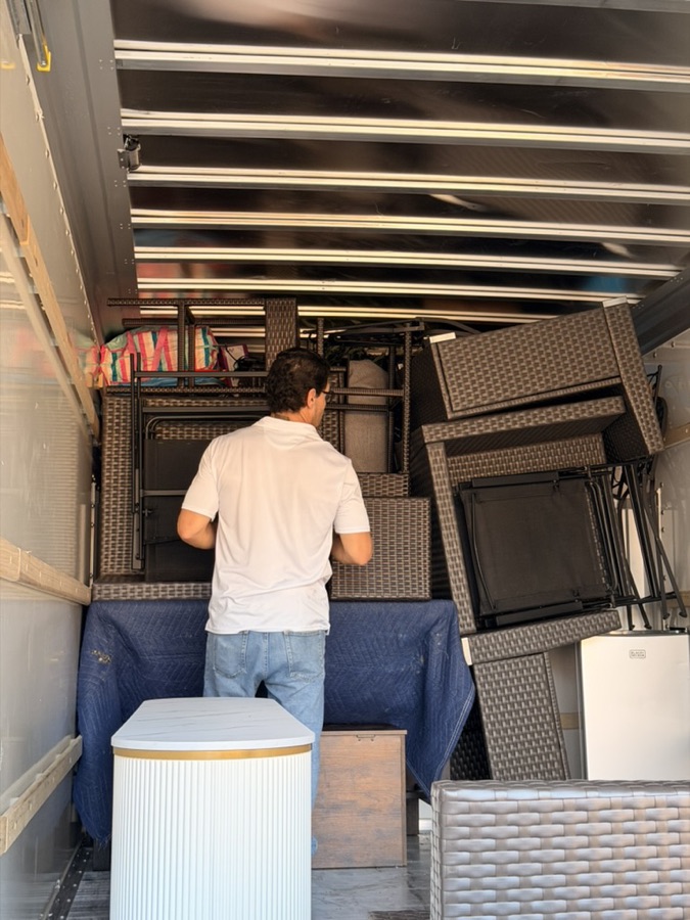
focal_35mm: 48
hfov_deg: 30.3
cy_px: 460
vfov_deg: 39.7
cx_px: 345
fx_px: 1276
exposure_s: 1/60
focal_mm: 6.76
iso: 200
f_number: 1.78
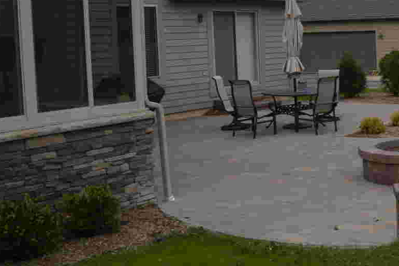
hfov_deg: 32.4
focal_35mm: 56
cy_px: 82
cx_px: 410
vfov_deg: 24.0
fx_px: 620
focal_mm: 18
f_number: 6.3
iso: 100
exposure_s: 1/160
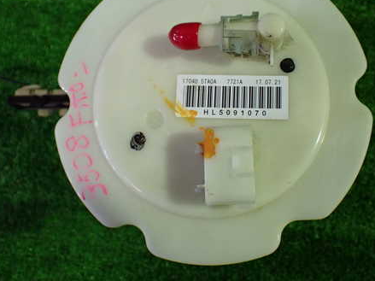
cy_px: 111
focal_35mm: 41
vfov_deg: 35.0
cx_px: 205
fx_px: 444
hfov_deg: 45.7
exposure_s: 1/125
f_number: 2.3
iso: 640
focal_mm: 5.4
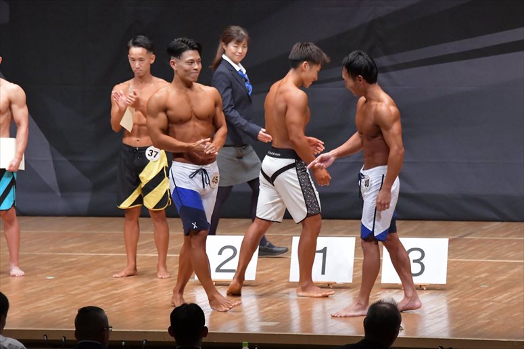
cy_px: 174
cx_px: 262
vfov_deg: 5.7
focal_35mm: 240
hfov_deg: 8.6
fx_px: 3492
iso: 8000
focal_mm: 160
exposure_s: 1/400
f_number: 5.6
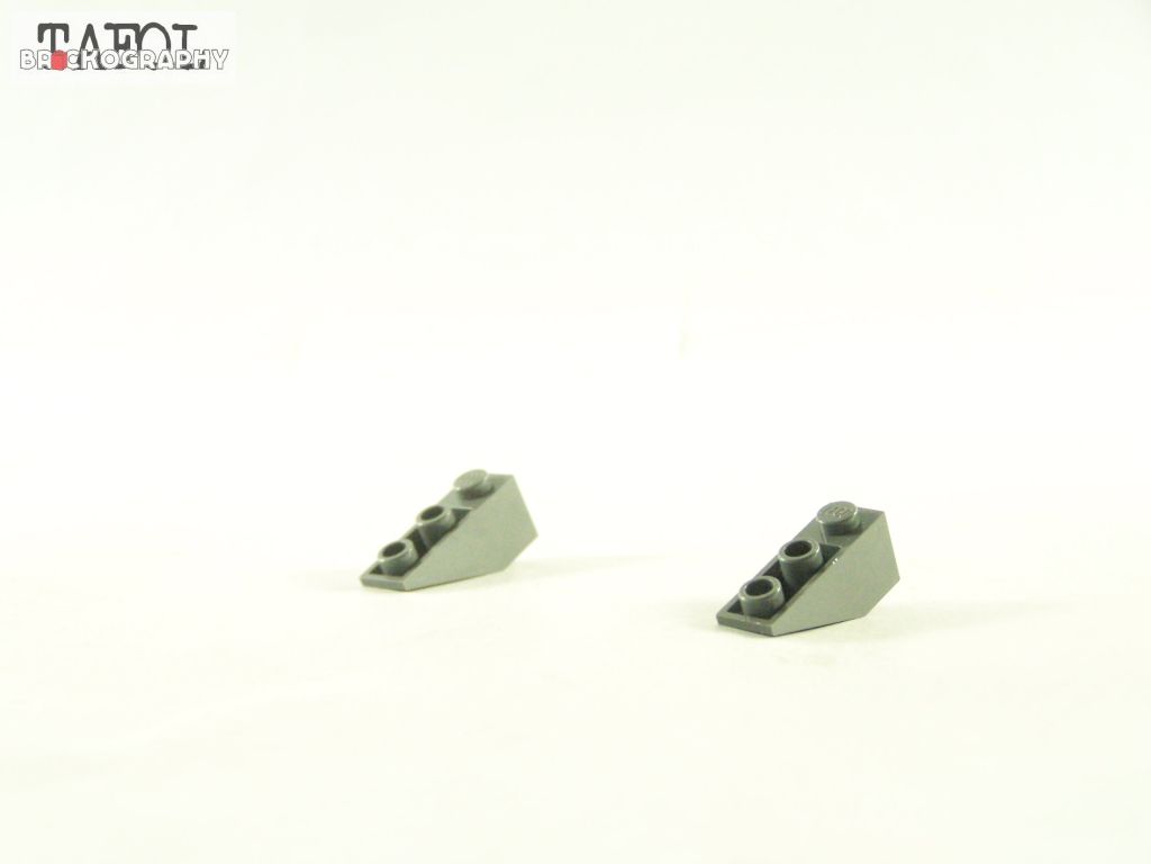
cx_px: 576
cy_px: 432
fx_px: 2727
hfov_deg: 23.8
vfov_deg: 18.0
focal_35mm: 82
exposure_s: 1/60
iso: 400
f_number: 3.2
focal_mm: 13.7
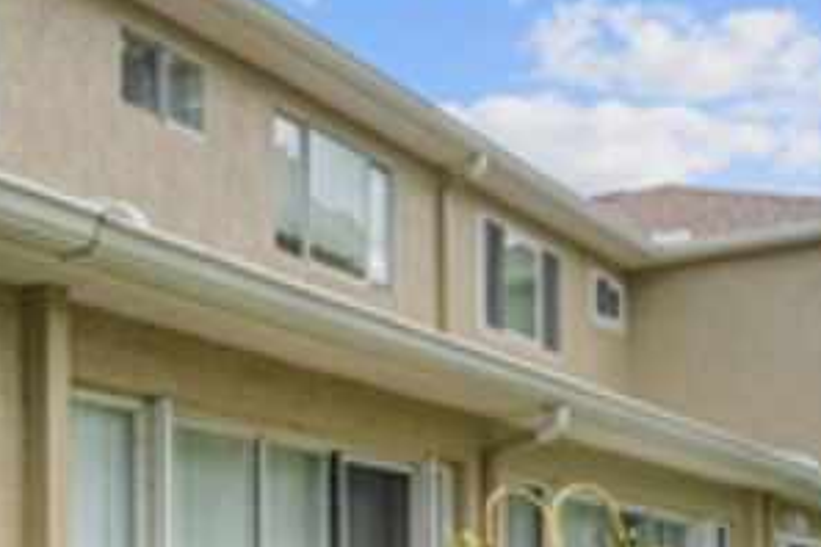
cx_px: -376
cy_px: 666
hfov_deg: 23.8
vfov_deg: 18.6
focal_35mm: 69
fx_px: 1573
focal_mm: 16
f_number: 8
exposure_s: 1/30
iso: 250
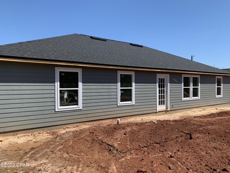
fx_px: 173
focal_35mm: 26
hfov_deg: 67.3
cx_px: 115
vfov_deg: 53.1
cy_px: 86
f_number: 1.8
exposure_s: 1/2160
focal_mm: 4.25
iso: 25
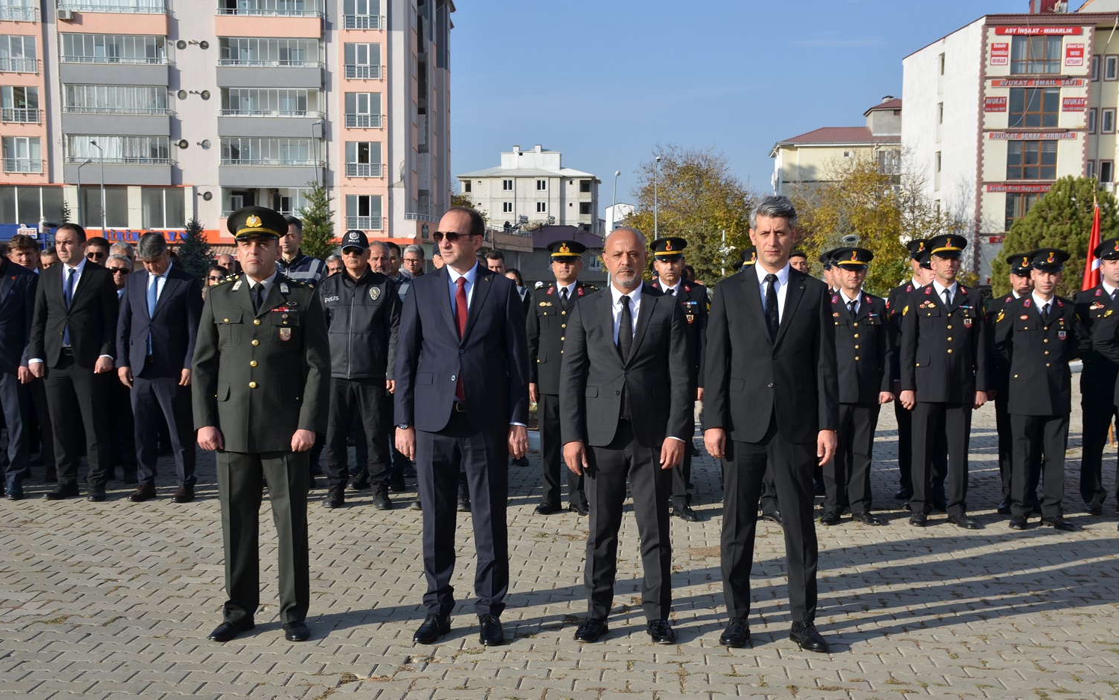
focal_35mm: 49
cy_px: 371
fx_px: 1494
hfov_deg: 41.1
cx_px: 560
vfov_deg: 26.3
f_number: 8
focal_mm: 32
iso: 100
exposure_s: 1/250
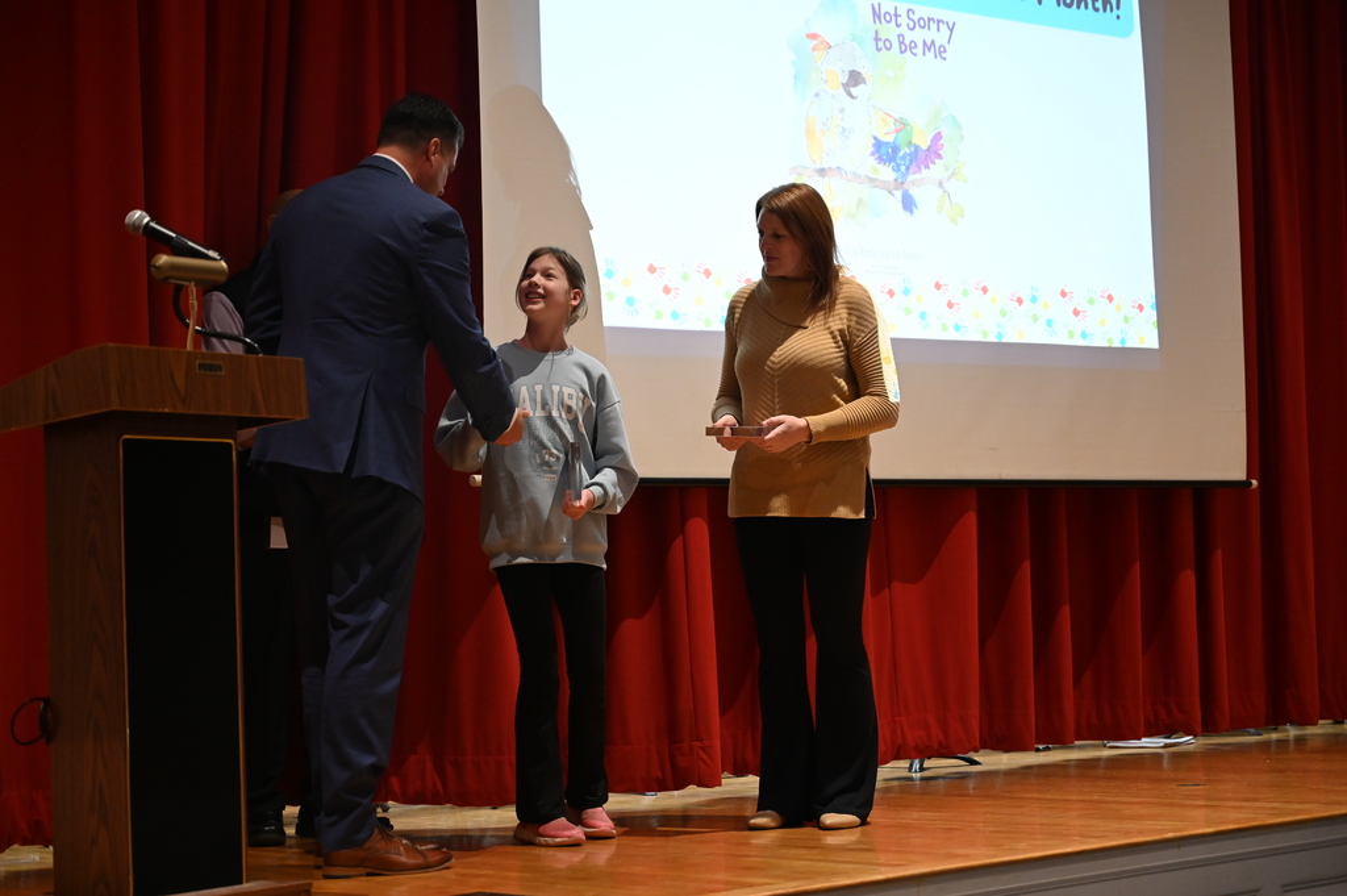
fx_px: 2617
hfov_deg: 28.9
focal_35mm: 70
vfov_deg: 19.4
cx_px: 674
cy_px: 448
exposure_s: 1/80
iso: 3200
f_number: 4
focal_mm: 70
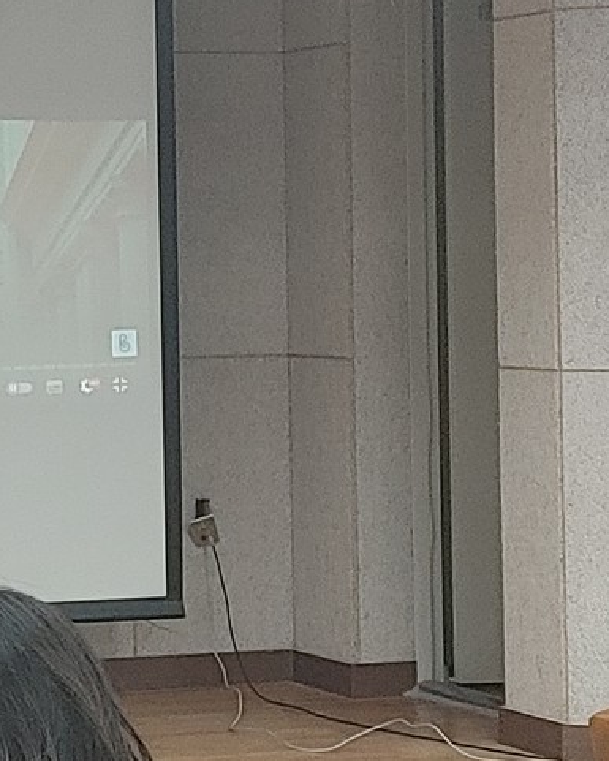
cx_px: -343
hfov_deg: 10.9
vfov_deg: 14.2
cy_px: 272
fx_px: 3041
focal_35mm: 135
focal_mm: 4.81
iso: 250
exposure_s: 1/120
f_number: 1.8
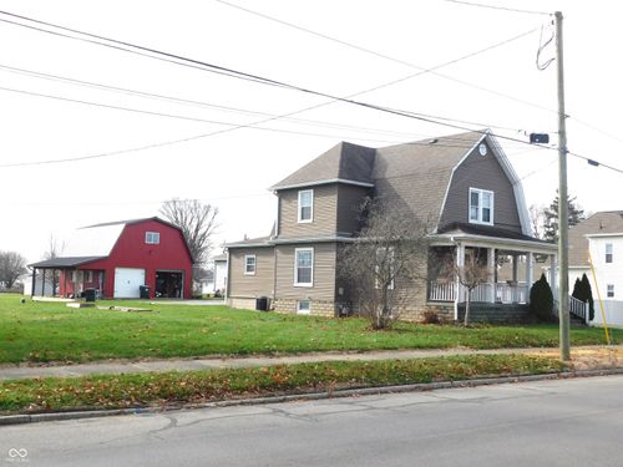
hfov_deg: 46.8
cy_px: 234
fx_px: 720
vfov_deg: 36.0
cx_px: 312
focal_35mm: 40
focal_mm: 7.1
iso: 125
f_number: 3.6
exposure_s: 1/640
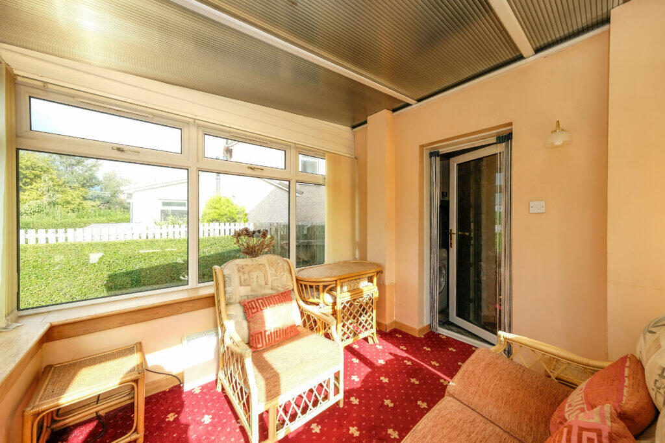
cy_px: 222
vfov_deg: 90.0
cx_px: 332
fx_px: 222
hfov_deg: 112.6
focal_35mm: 12
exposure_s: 1/125
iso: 200
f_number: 5.6
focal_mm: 8
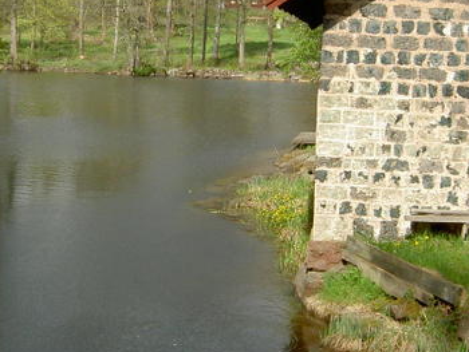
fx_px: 922
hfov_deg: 28.5
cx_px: 265
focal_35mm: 68
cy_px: 143
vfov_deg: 21.6
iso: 50
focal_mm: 5.6
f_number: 4.7
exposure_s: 1/320
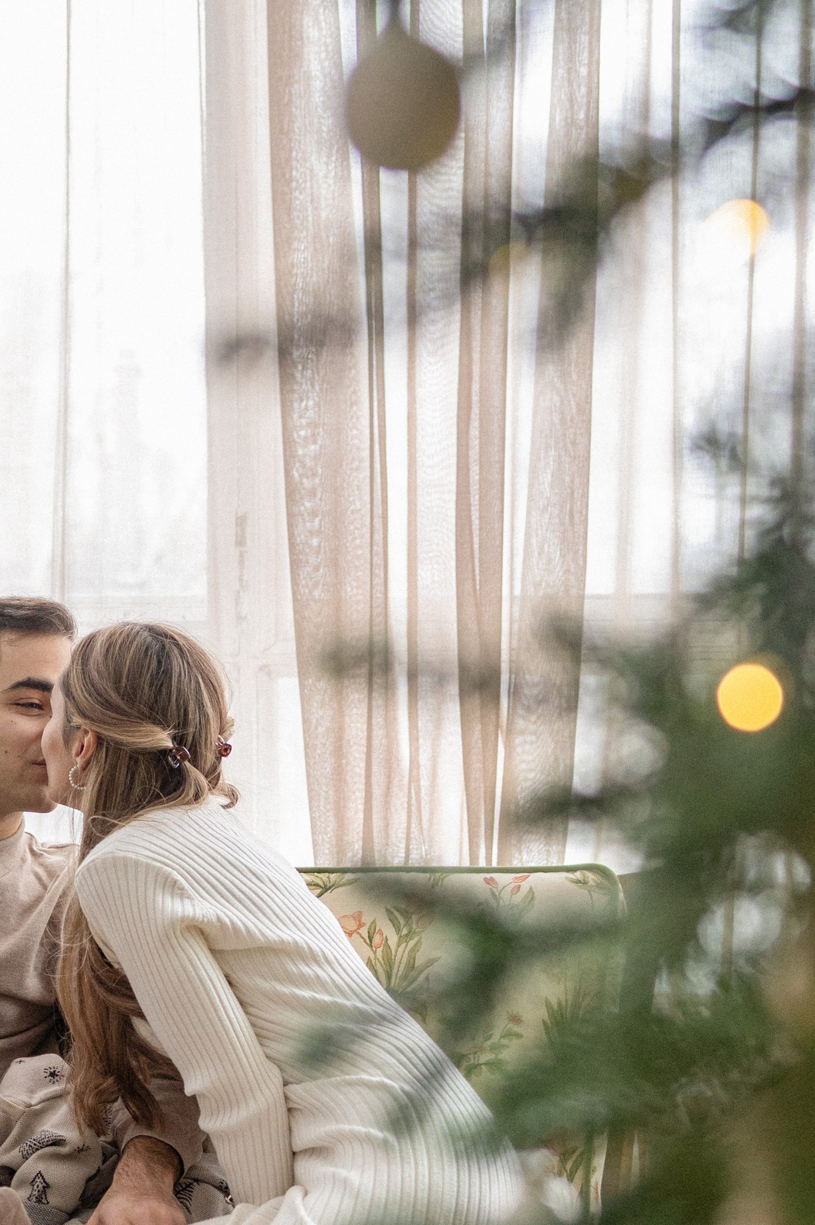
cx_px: 216
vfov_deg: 27.3
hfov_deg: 18.5
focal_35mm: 73
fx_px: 2483
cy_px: 924
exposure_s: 1/160
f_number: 2.5
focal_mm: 35
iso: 1250
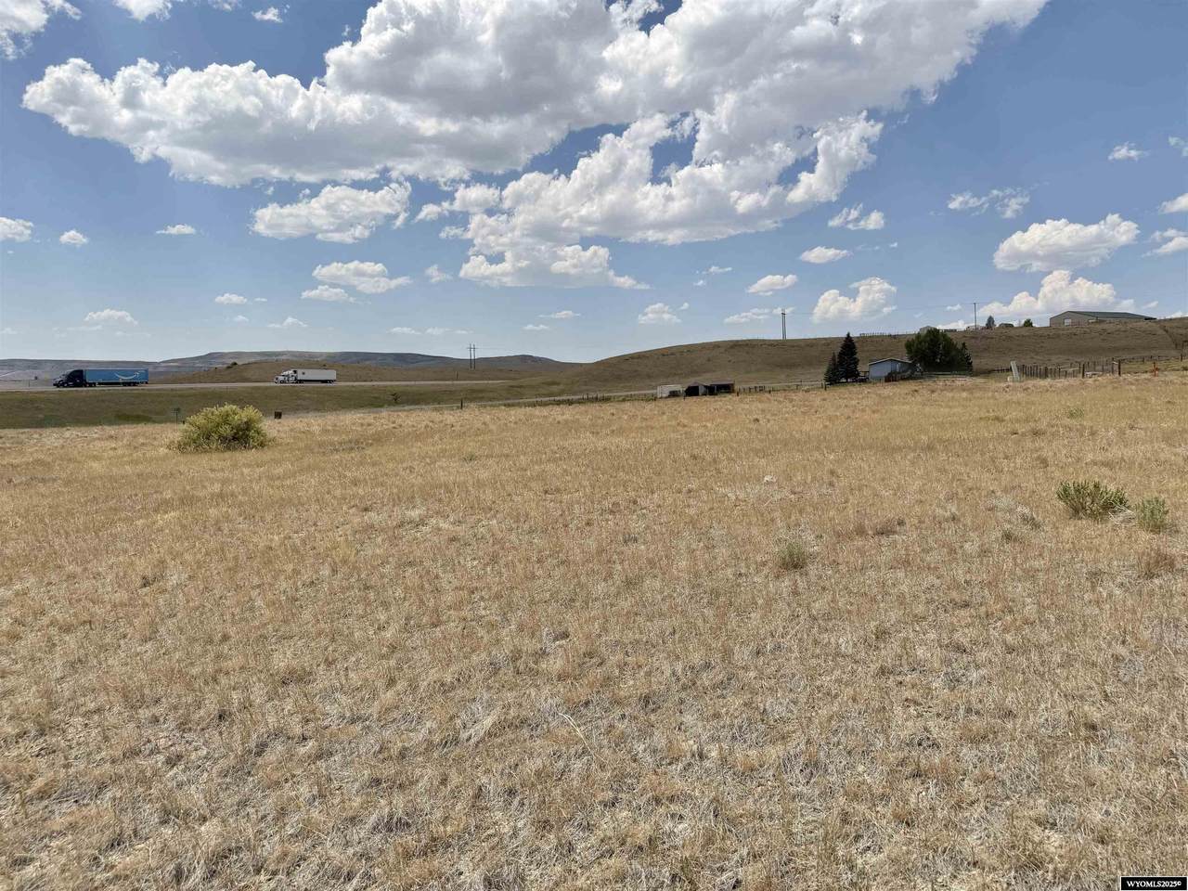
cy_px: 446
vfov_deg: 56.8
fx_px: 824
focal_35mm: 24
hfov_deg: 71.6
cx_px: 594
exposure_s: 1/9091
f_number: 1.78
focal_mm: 6.76
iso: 80
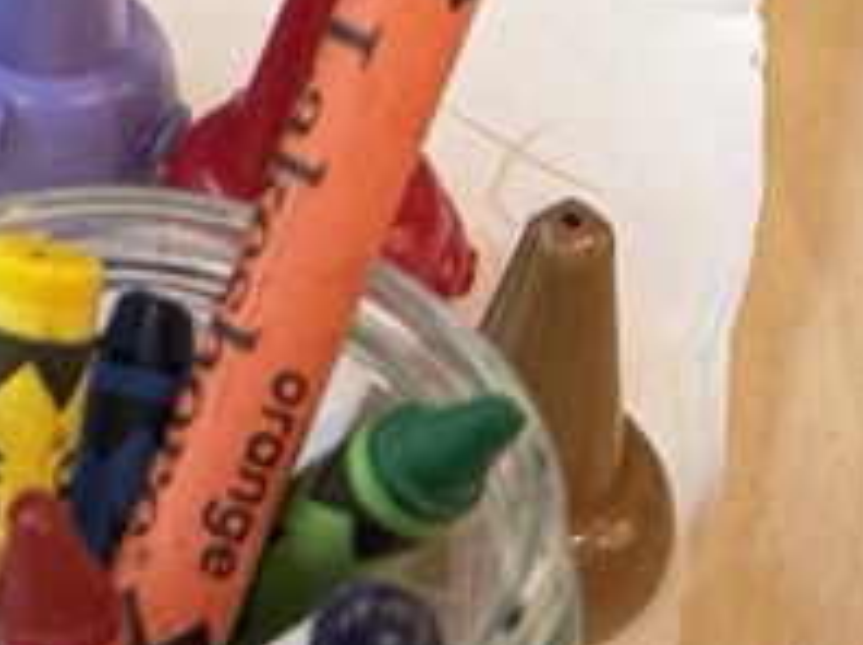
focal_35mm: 182
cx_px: -1142
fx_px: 4532
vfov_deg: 7.8
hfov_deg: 9.7
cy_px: -673
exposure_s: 1/60
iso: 200
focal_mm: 6.76
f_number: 1.78
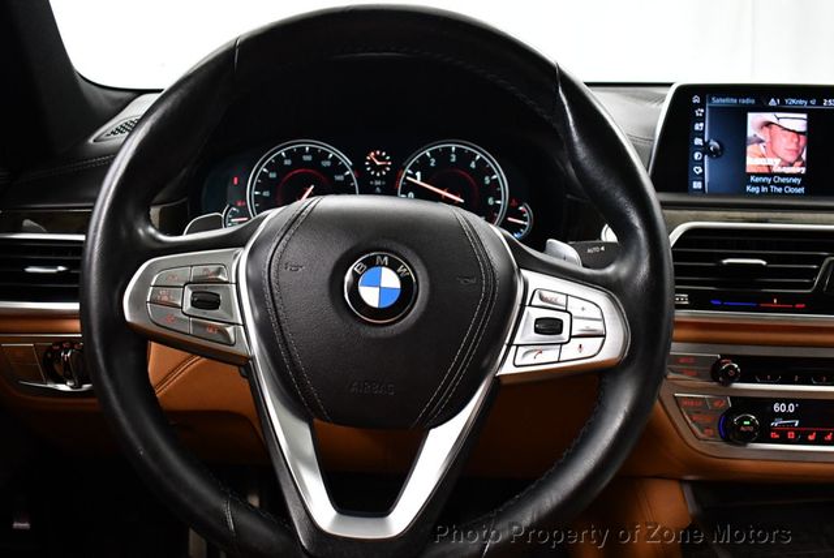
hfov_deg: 53.1
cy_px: 279
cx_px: 417
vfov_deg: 36.9
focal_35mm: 36
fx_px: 835
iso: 3200
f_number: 3.5
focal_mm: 18
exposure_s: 1/100
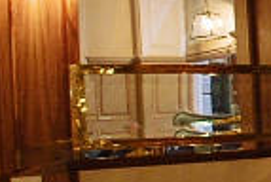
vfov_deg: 11.9
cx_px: 502
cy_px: 71
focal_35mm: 116
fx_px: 871
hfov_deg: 15.1
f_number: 4.5
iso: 400
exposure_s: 1/3
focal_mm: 11
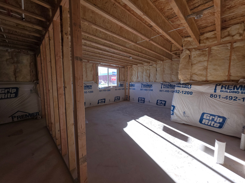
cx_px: 122
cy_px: 92
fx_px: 92
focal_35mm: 13
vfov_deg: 89.9
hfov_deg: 106.2
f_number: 1.9
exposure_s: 1/120
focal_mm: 2.2
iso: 20
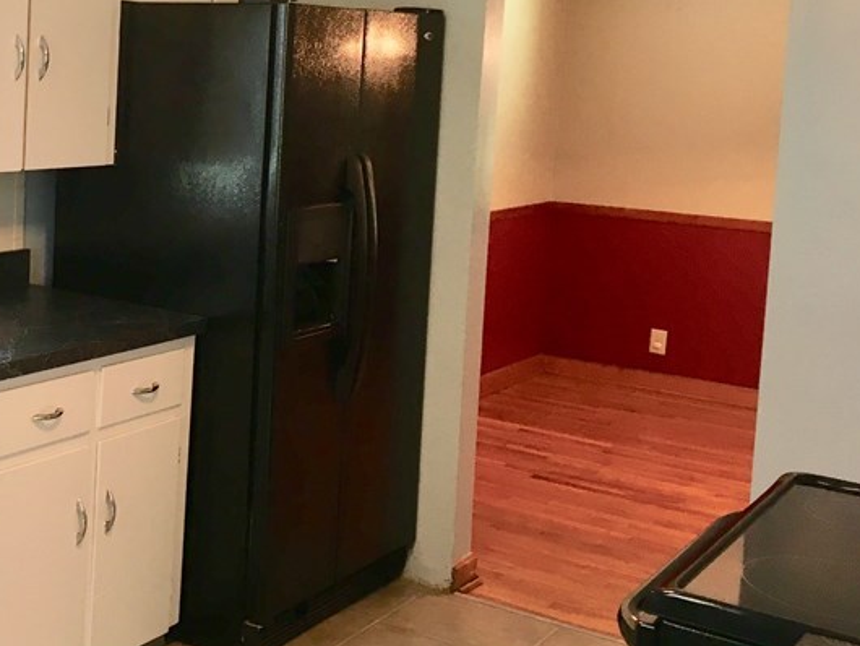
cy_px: 169
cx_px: 52
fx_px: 1392
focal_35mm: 56
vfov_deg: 25.8
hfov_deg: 32.3
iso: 64
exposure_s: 1/30
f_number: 2.2
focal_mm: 4.15
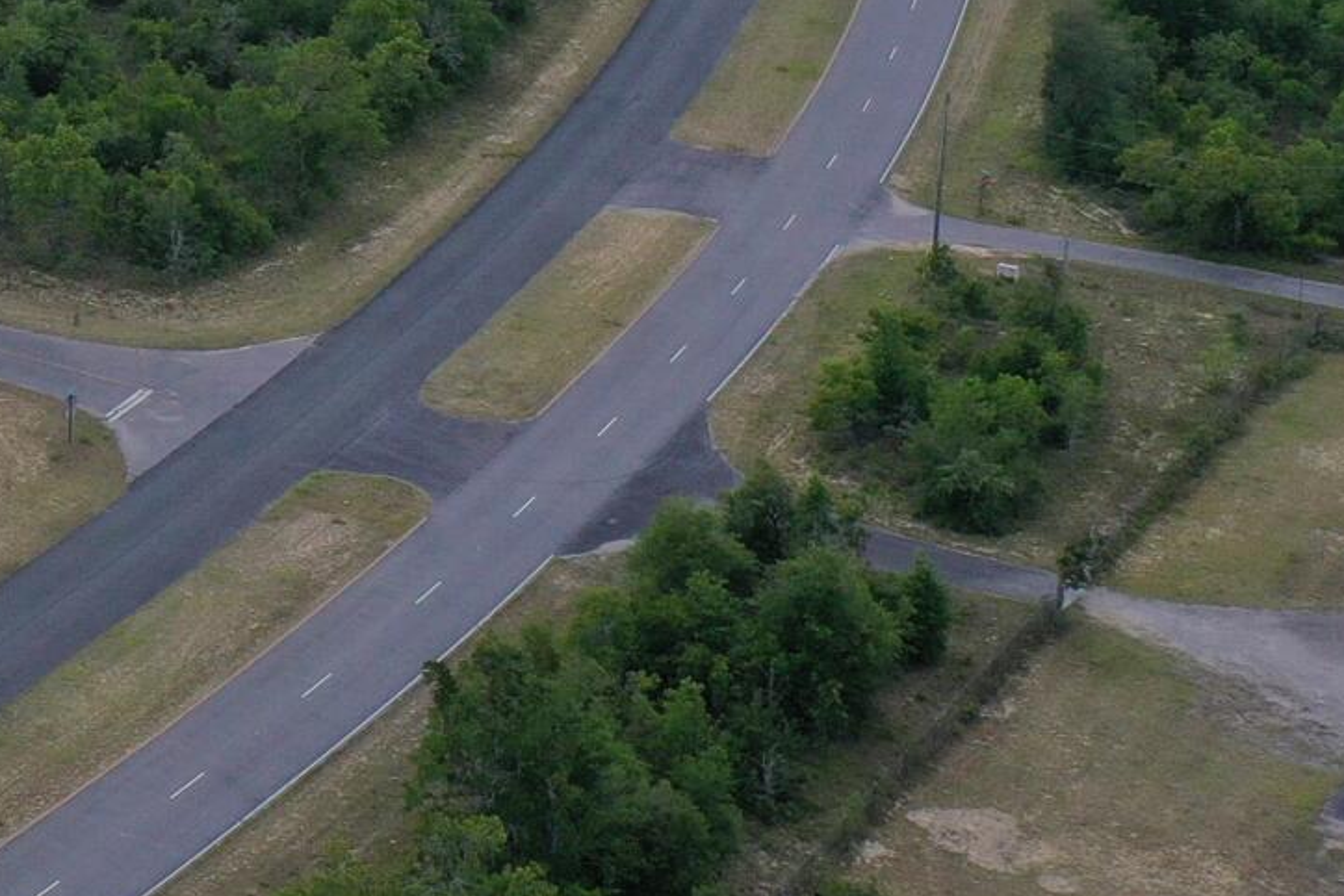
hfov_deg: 15.3
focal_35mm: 116
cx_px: -1060
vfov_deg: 11.3
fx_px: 4331
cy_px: -467
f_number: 5.6
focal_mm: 10.26
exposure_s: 1/500
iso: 100
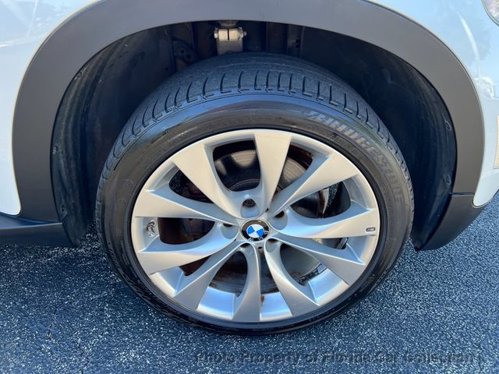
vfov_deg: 53.1
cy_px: 187
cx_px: 250
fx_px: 375
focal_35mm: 26
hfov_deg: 67.3
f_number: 1.5
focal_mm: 5.7
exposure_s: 1/228
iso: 50
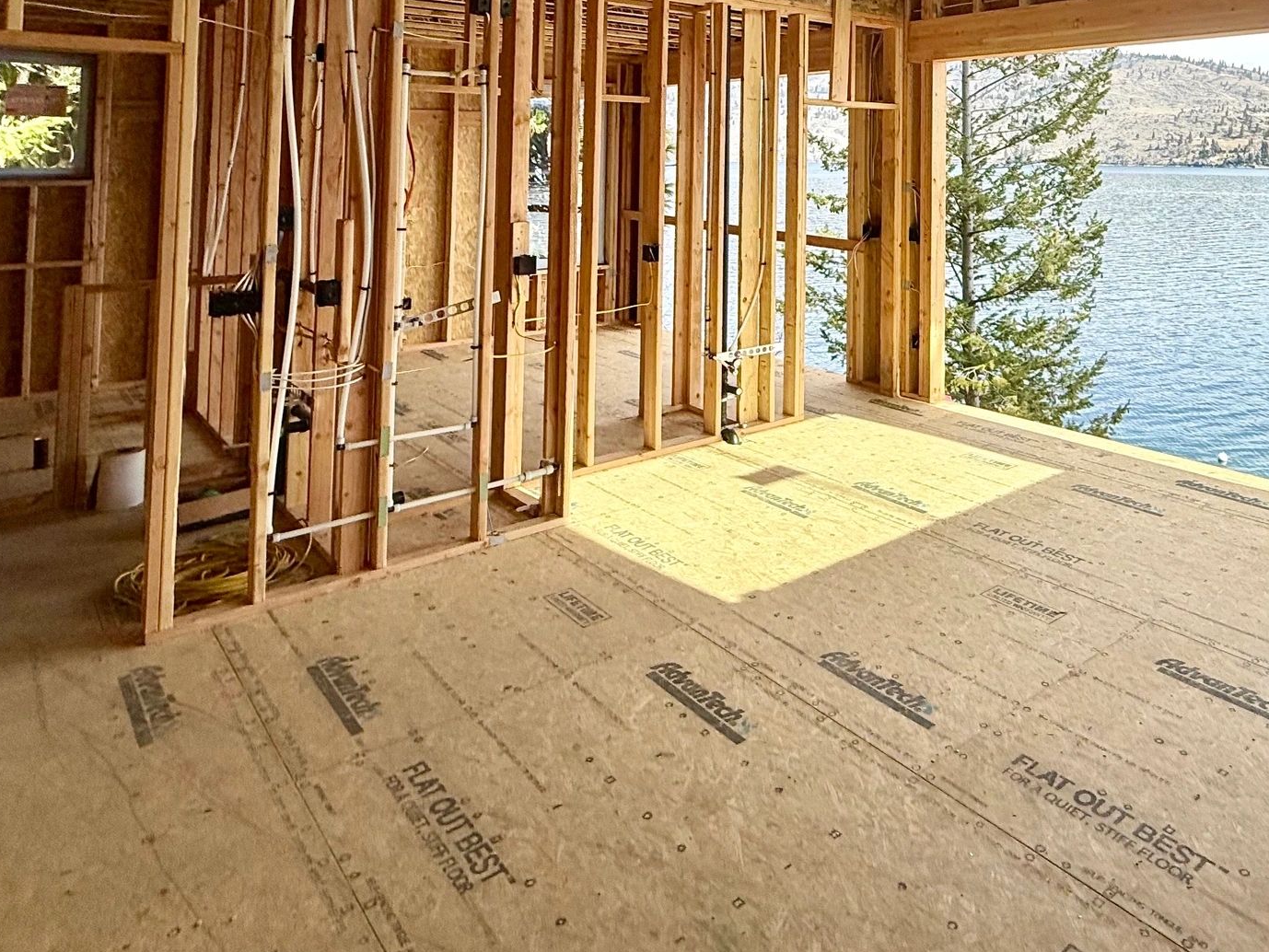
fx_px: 953
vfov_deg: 48.2
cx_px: 946
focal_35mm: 26
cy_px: 115
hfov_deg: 63.5
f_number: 2.2
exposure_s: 1/942
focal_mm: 2.22
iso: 50
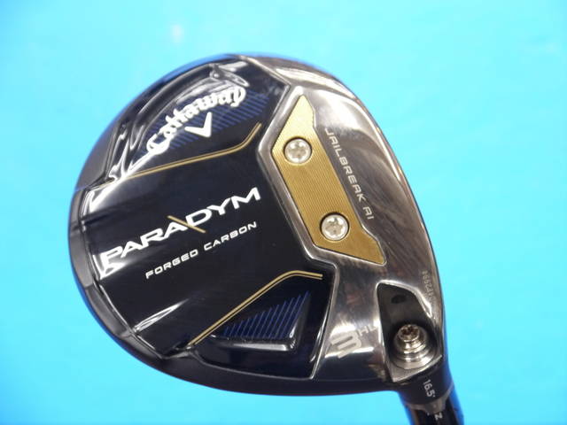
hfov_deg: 23.3
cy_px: 212
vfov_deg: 17.6
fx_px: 1376
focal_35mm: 84
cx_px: 284
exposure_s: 1/50
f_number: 5.6
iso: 800
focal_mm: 42
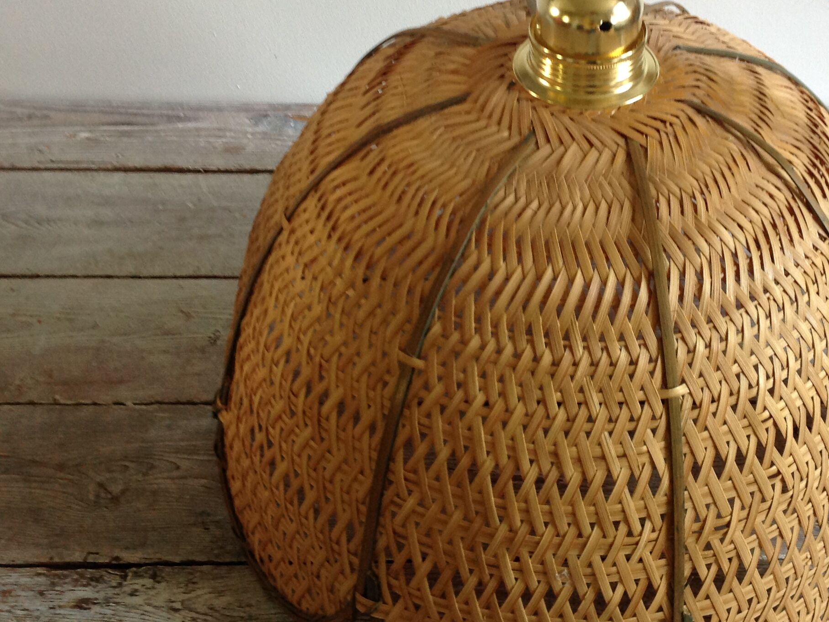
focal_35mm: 50
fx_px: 1197
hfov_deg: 37.8
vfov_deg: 29.1
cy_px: 303
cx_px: 541
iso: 100
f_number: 2.4
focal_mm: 4.28
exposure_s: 1/15
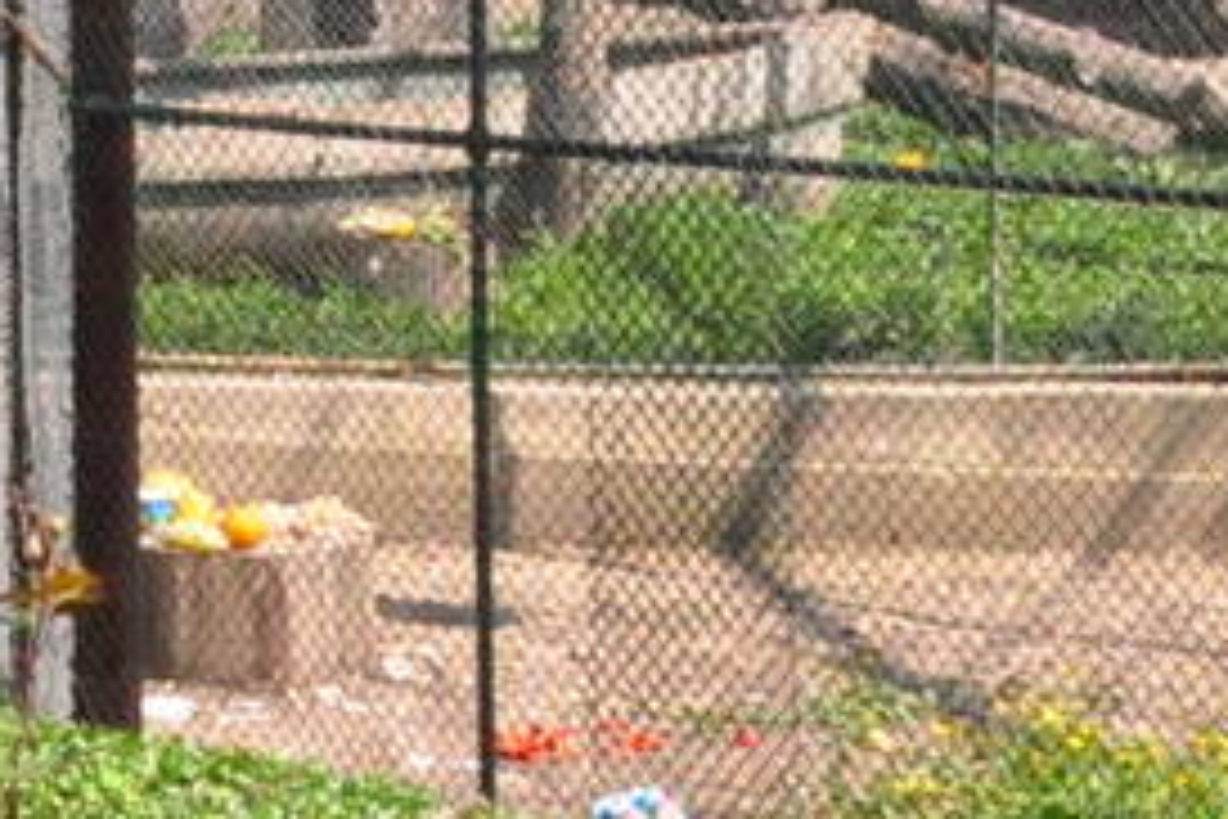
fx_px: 5389
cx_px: -1241
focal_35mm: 158
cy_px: -929
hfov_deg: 11.6
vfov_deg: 8.2
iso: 3200
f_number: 16
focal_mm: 18
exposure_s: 1/1000
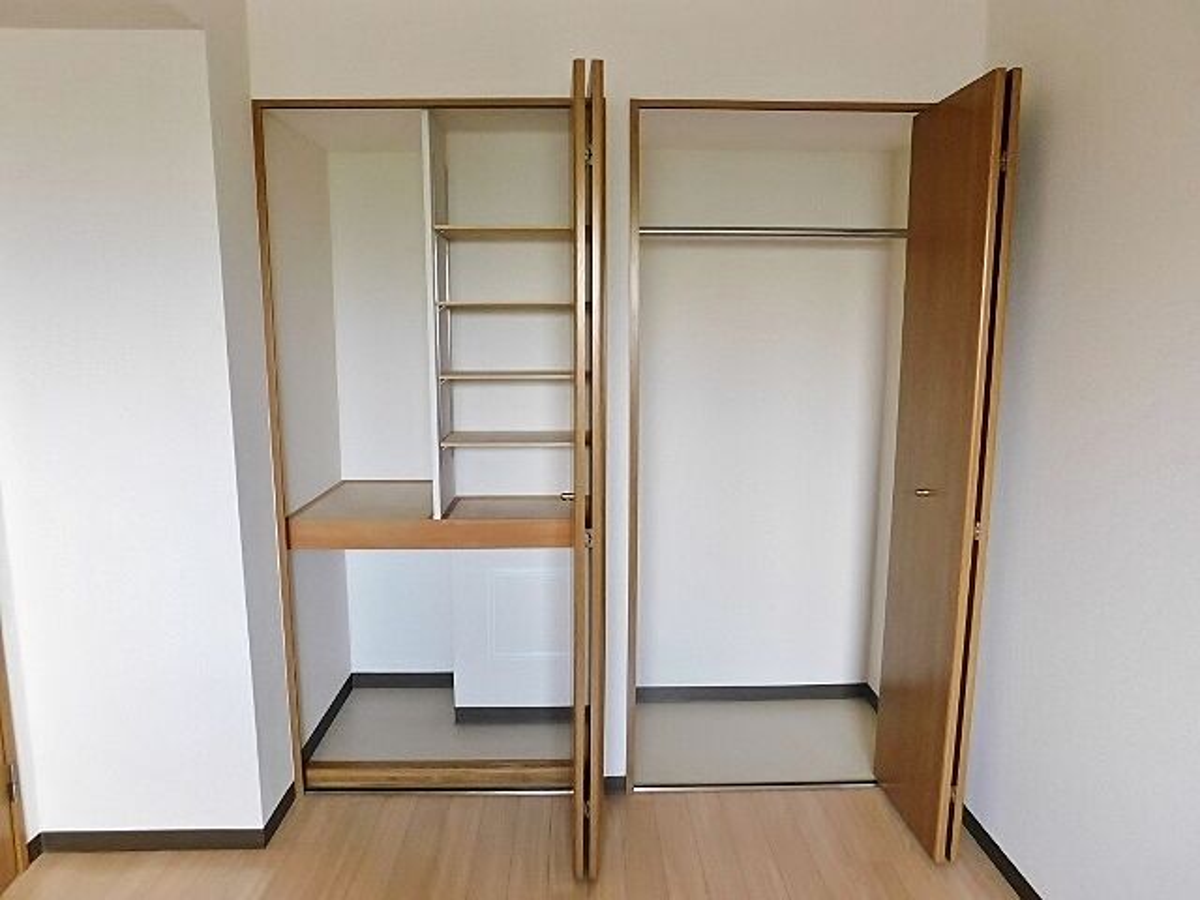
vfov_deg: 58.9
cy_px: 450
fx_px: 797
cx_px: 600
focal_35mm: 23
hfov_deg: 73.9
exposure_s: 1/30
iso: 320
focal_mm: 4
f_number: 3
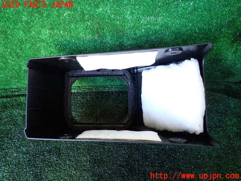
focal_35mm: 25
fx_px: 174
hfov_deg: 69.4
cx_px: 120
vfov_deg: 54.9
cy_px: 90
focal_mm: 4.5
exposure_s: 1/30
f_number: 2
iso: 200
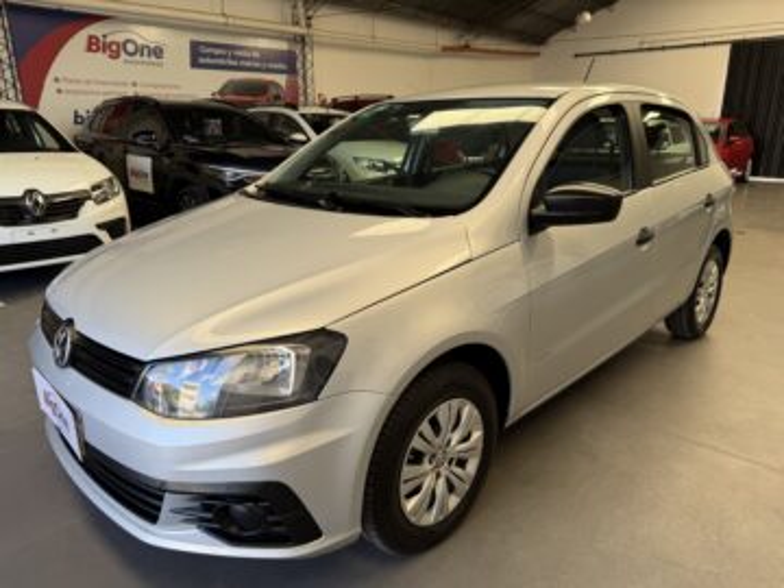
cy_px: 294
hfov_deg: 71.6
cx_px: 392
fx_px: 544
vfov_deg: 56.8
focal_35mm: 24
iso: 64
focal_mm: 6.76
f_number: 1.78
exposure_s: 1/160
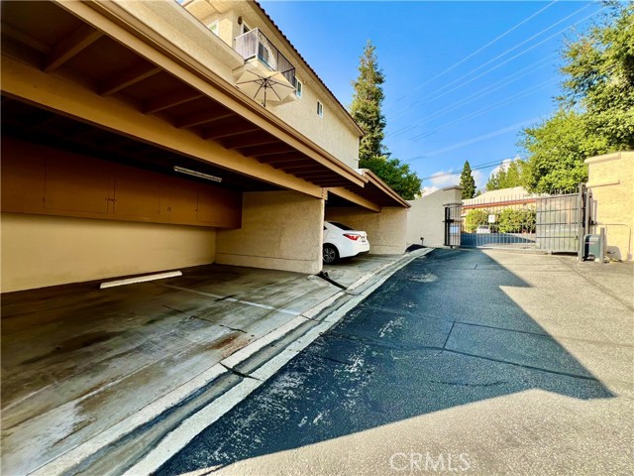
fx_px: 238
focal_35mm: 13
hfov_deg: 106.2
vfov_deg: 89.9
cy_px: 238
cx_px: 317
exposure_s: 1/298
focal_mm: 1.57
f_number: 1.8
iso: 32
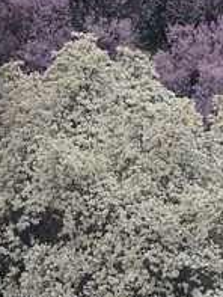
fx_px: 7842
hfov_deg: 1.6
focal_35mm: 914
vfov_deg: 2.2
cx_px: 226
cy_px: 259
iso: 2000
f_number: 5.6
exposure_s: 1/320
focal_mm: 300
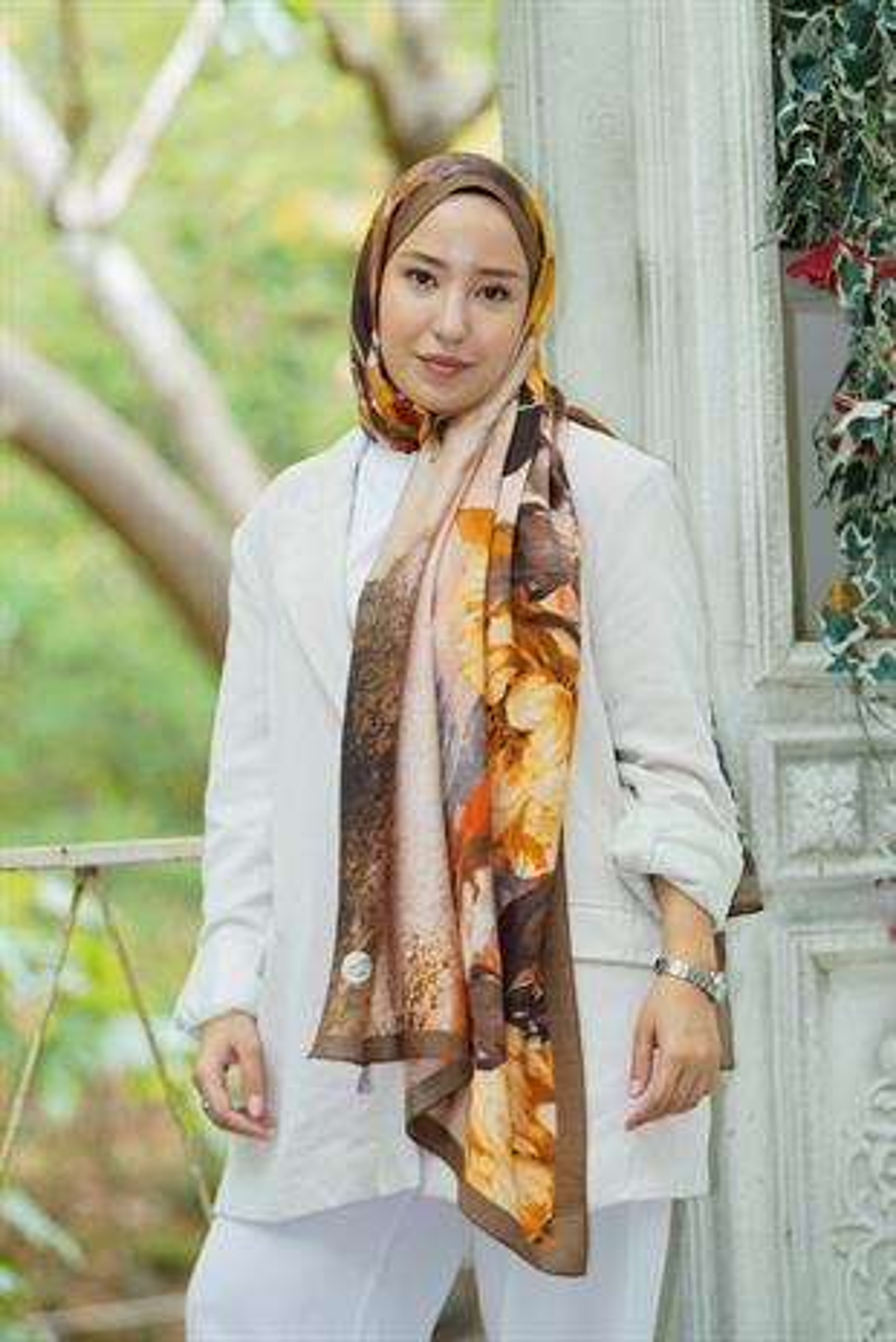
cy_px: 671
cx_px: 448
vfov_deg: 18.6
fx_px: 4100
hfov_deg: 12.5
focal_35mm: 110
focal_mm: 110
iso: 400
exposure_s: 1/100
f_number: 3.5
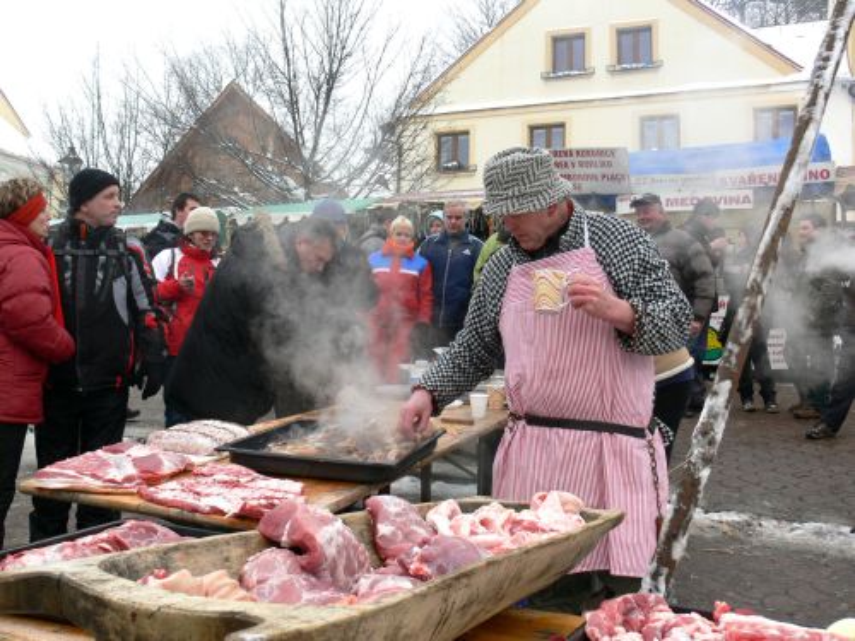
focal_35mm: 36
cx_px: 428
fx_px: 889
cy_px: 320
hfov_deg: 51.4
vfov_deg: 39.7
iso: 80
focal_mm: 7.7
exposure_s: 1/60
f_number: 4
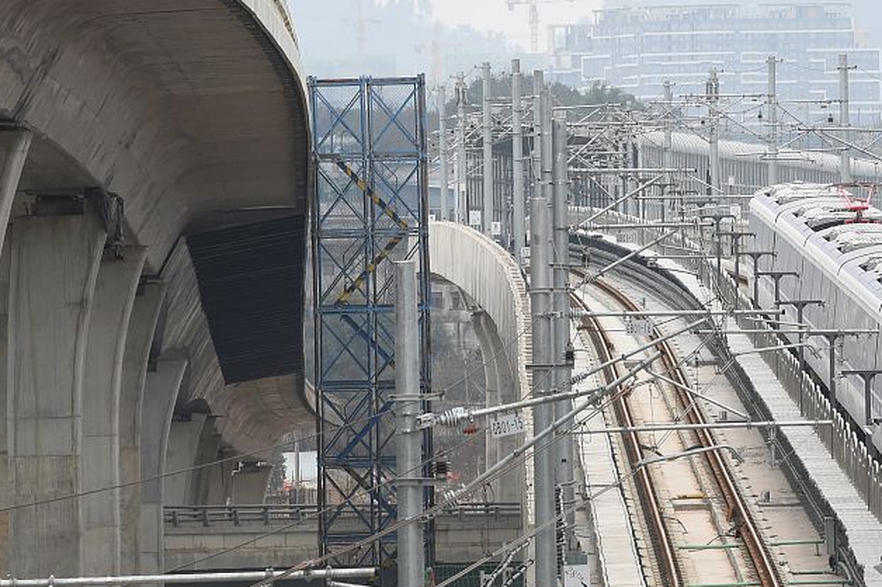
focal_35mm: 382
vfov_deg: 3.6
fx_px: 9354
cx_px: 722
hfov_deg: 5.4
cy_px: 265
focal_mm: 200
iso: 1600
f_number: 11
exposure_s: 1/500
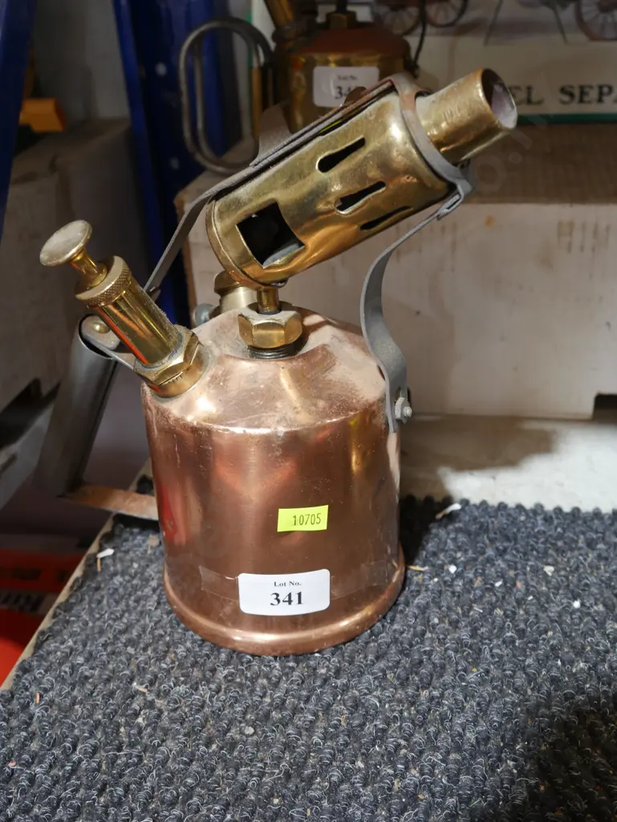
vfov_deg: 46.8
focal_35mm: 40
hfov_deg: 36.0
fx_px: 950
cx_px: 308
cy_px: 411
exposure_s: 1/60
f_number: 4.4
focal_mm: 20
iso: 800
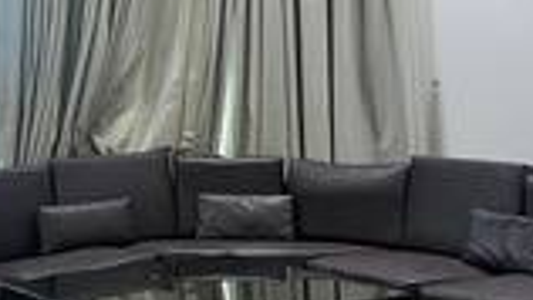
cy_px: -19
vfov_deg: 14.5
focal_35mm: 82
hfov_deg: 25.8
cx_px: 187
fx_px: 1159
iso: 80
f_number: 1.5
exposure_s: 1/50
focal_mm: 5.7
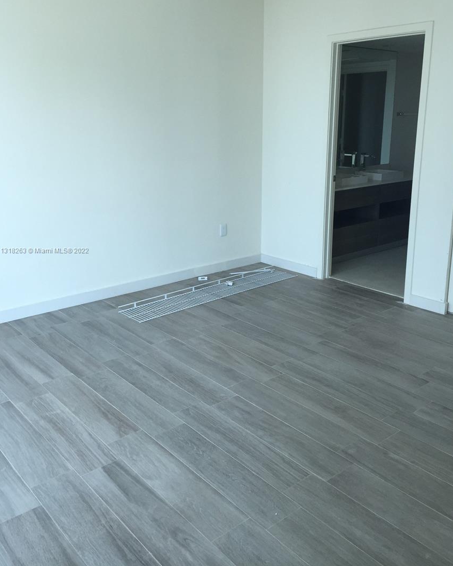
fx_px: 536
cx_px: 231
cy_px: 251
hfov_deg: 45.8
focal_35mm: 32
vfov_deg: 55.5
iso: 40
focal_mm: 4.15
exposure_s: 1/120
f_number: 2.2
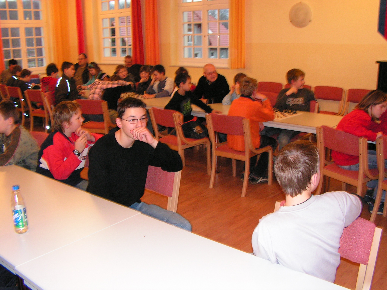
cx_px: 194
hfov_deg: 51.4
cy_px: 145
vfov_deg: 39.7
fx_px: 402
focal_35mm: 36
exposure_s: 1/40
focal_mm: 6
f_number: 3.2
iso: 200
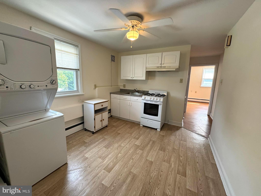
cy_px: 98
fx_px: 106
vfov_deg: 85.7
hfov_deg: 102.1
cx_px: 130
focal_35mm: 14
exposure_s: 1/120
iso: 200
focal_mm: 2.22
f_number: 2.2
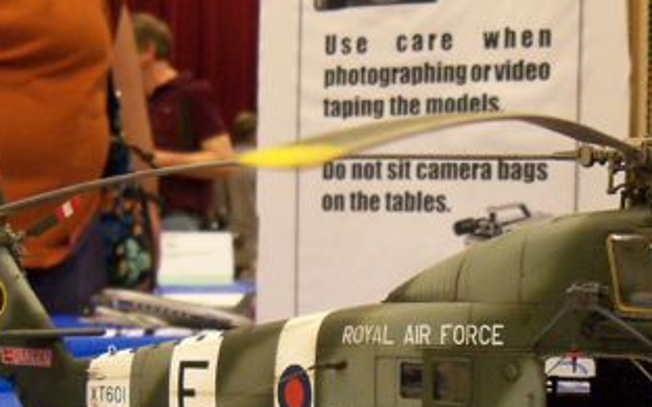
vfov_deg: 16.5
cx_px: 483
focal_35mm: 77
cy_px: 440
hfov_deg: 26.5
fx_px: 1368
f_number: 3.5
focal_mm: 6.2
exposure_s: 1/25
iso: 400
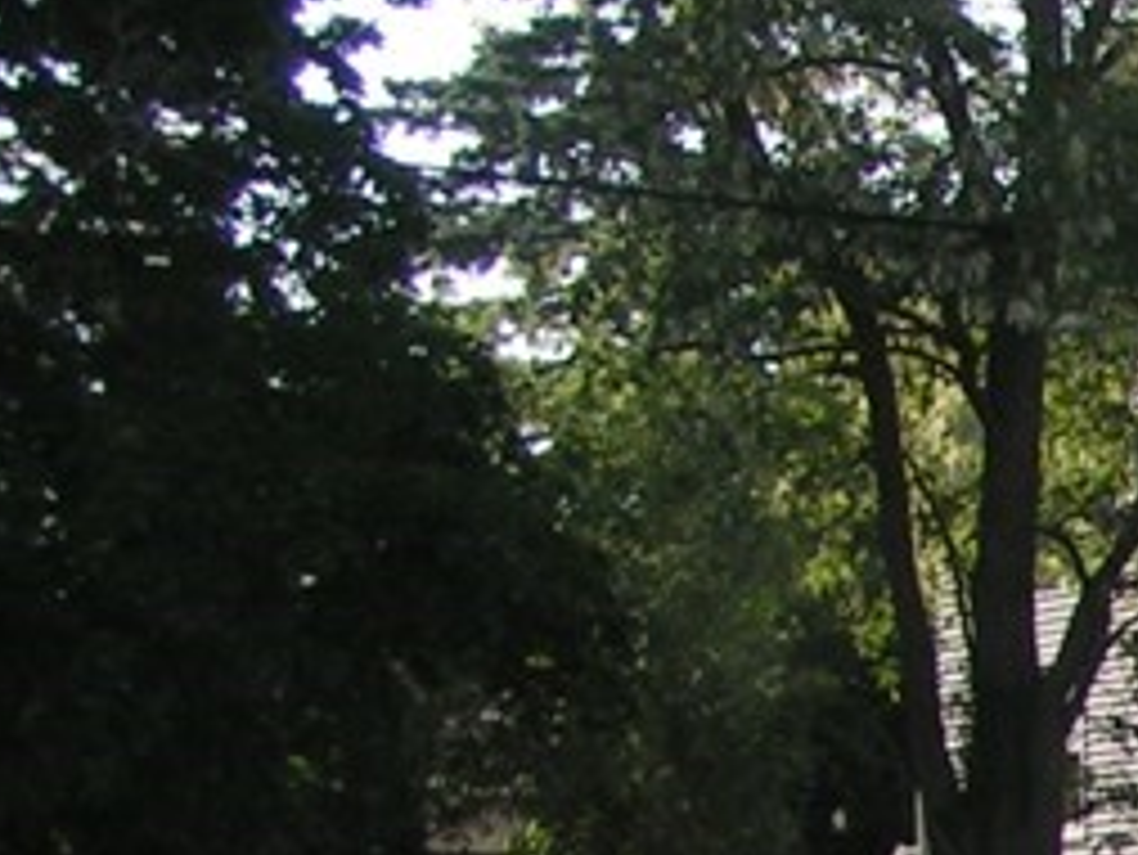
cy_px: 1332
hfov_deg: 11.7
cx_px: 2159
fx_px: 5065
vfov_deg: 9.3
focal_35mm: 154
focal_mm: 5.8
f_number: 5.6
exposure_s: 1/200
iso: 50
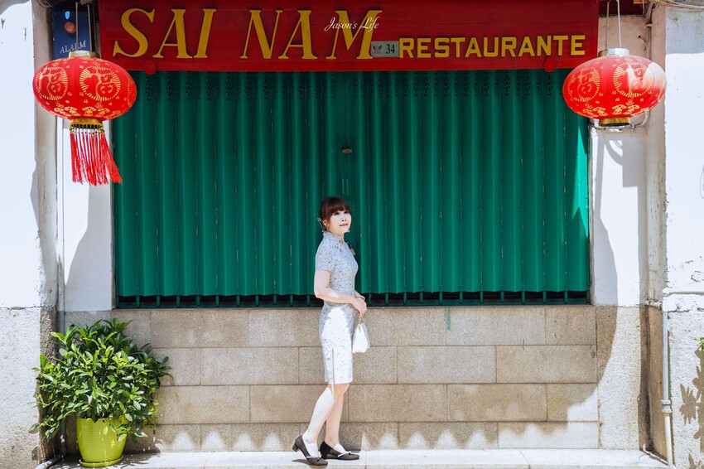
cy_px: 234
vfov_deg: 32.6
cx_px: 352
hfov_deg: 47.4
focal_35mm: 41
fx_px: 801
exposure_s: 1/320
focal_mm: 41
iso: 100
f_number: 2.8
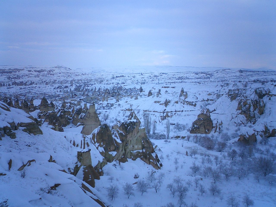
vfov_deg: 38.7
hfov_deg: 50.1
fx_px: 295
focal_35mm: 37
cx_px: 138
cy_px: 104
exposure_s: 1/400
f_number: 3.5
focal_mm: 5.6
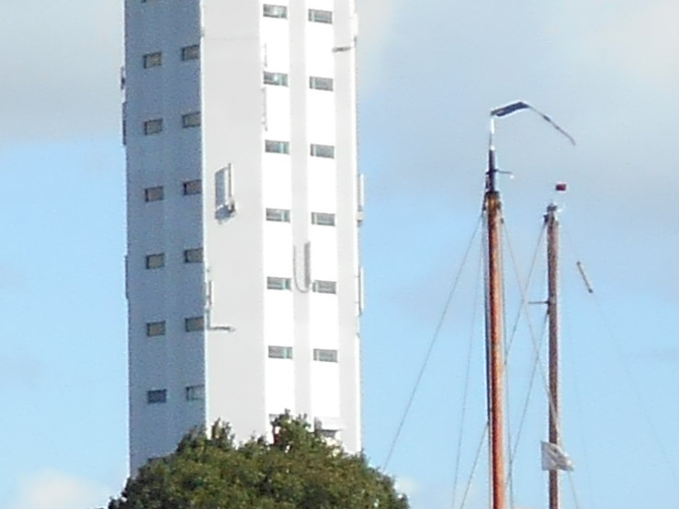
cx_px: -720
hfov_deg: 7.9
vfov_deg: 6.3
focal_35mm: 237
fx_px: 4648
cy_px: 364
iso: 80
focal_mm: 5.8
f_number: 3.6
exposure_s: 1/800
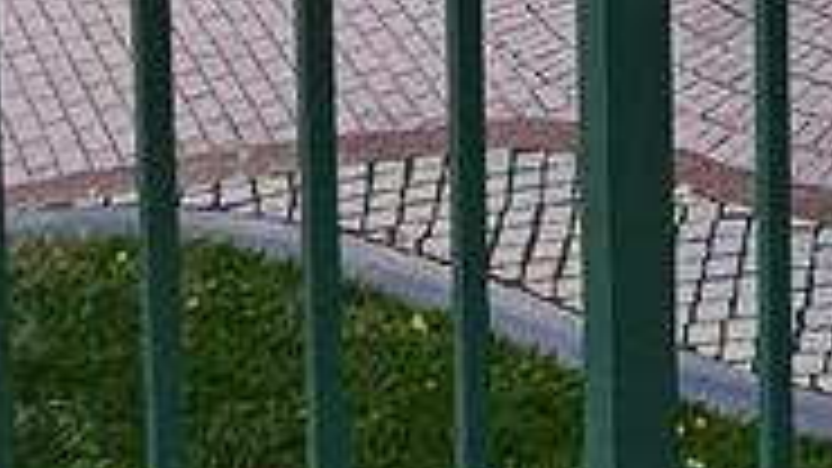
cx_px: 1237
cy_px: -994
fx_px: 2426
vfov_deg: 8.8
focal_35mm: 110
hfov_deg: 17.5
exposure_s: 1/366
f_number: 2.2
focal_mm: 2.2
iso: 50
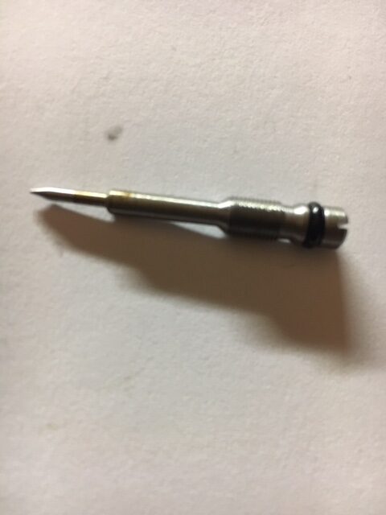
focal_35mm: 29
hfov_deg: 48.2
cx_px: 193
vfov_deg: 61.7
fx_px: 431
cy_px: 258
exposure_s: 1/17
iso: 200
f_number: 2.2
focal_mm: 4.15
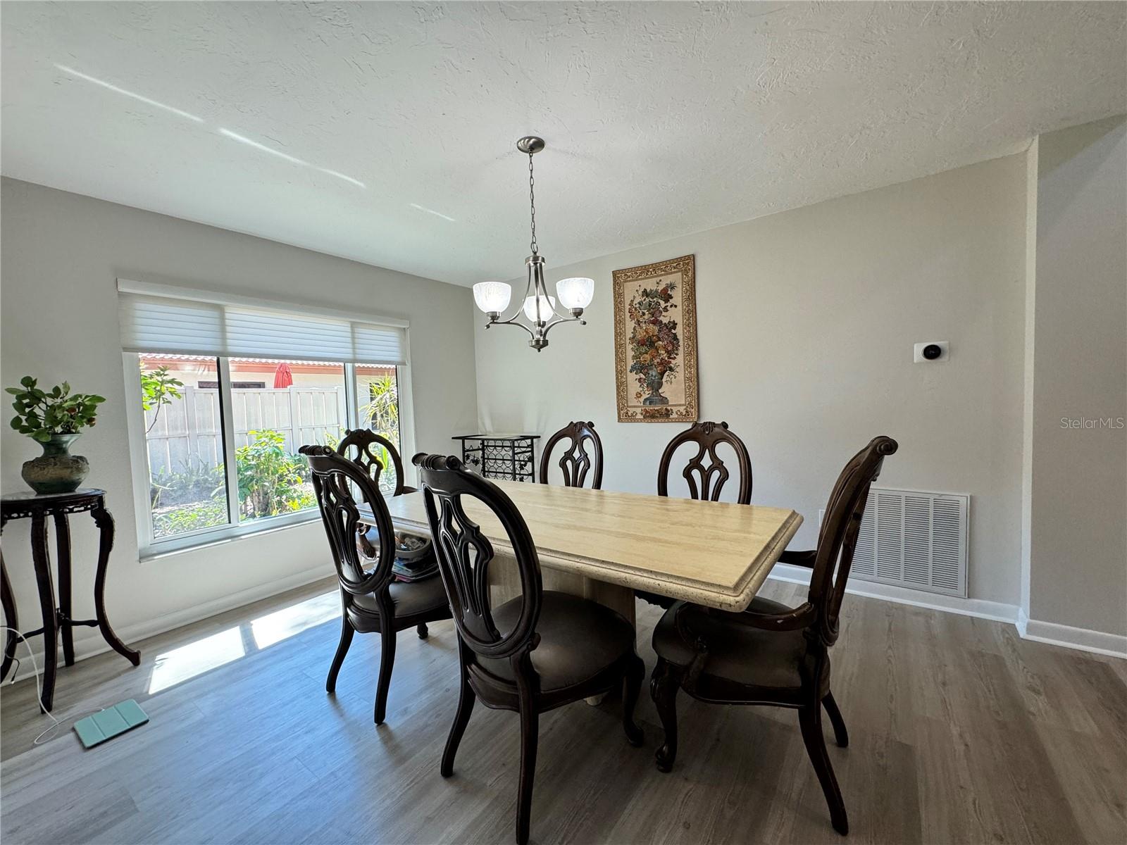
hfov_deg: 102.1
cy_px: 422
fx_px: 456
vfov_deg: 85.7
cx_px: 564
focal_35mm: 14
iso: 200
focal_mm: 2.22
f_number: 2.2
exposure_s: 1/120
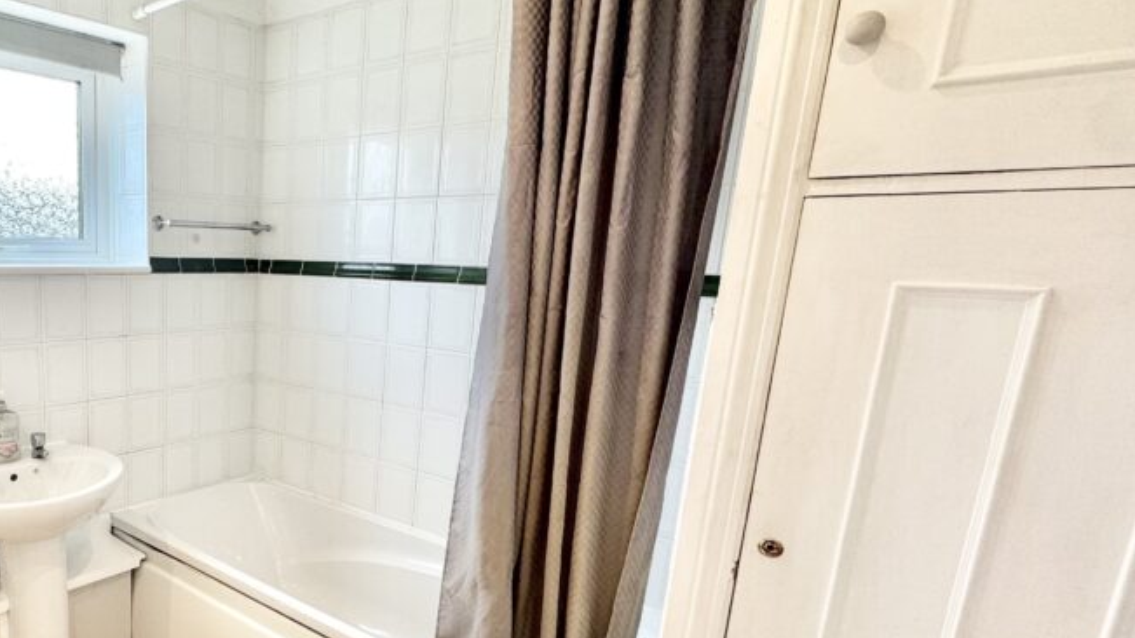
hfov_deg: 69.6
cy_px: 401
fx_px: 722
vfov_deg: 47.2
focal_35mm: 24
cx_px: 244
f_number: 2.2
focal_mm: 2.22
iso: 100
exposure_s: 1/100
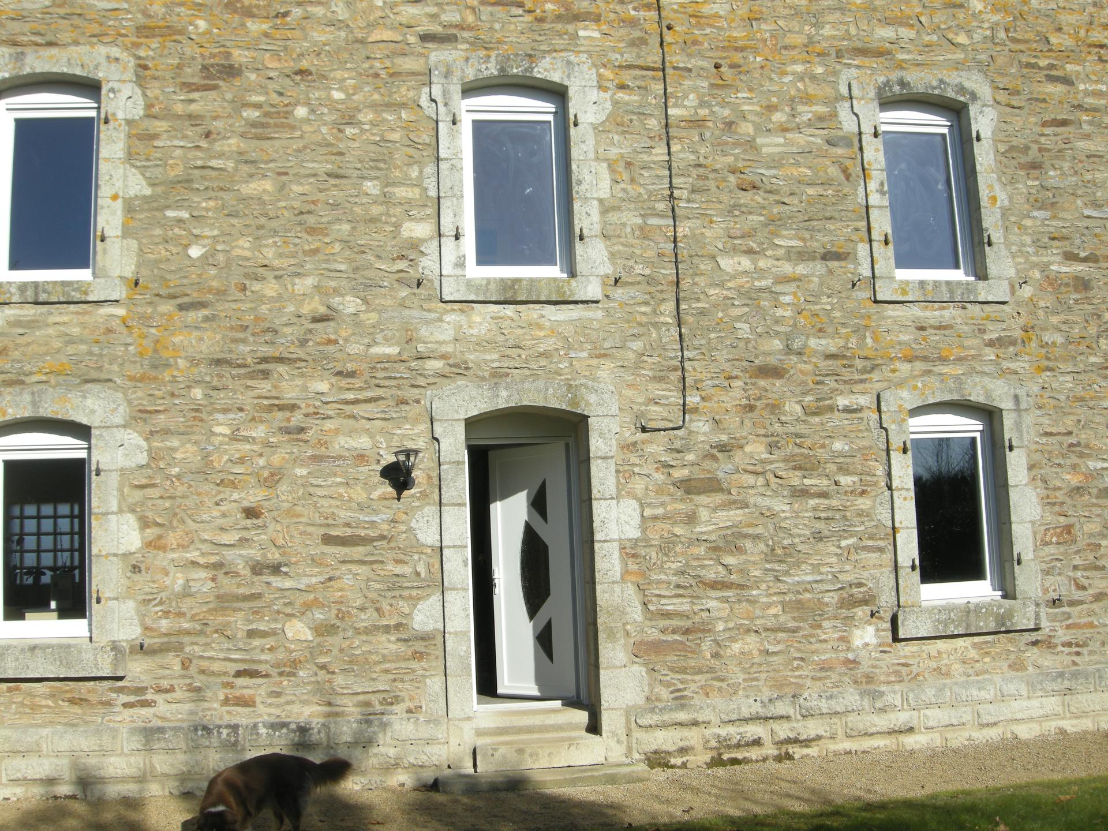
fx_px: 1120
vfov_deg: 40.7
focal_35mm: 35
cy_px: 416
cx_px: 554
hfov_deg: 52.6
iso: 64
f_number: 5.4
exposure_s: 1/270
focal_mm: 7.5
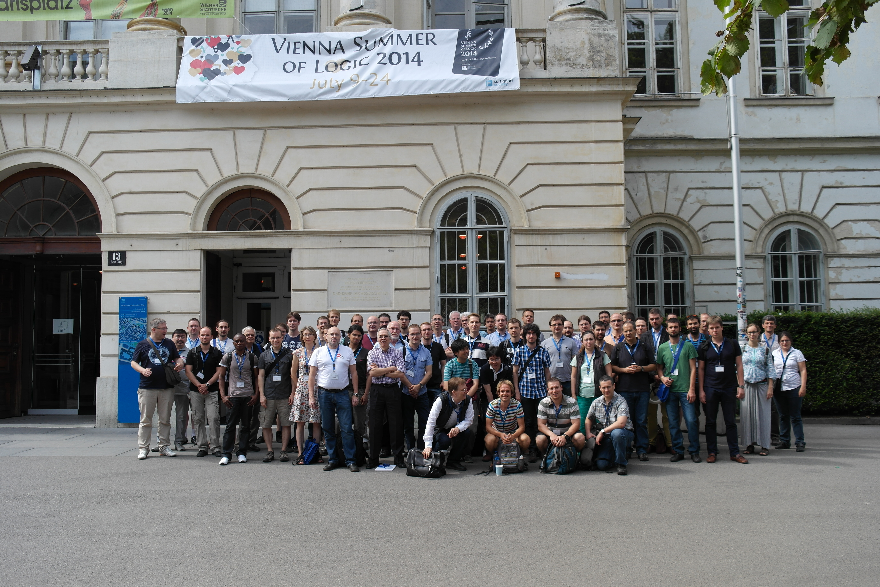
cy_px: 294
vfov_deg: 43.6
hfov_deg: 61.9
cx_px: 440
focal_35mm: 30
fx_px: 733
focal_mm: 20
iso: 100
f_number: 5.6
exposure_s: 1/200
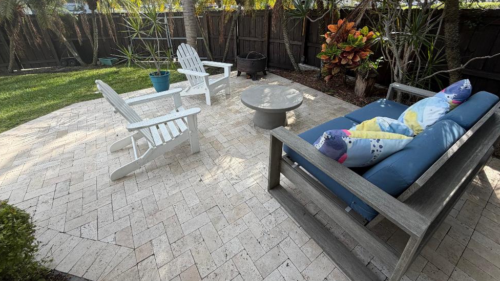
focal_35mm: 16
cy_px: 100
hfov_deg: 99.4
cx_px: 247
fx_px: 212
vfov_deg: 65.7
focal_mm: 2.22
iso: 50
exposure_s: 1/400
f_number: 2.2
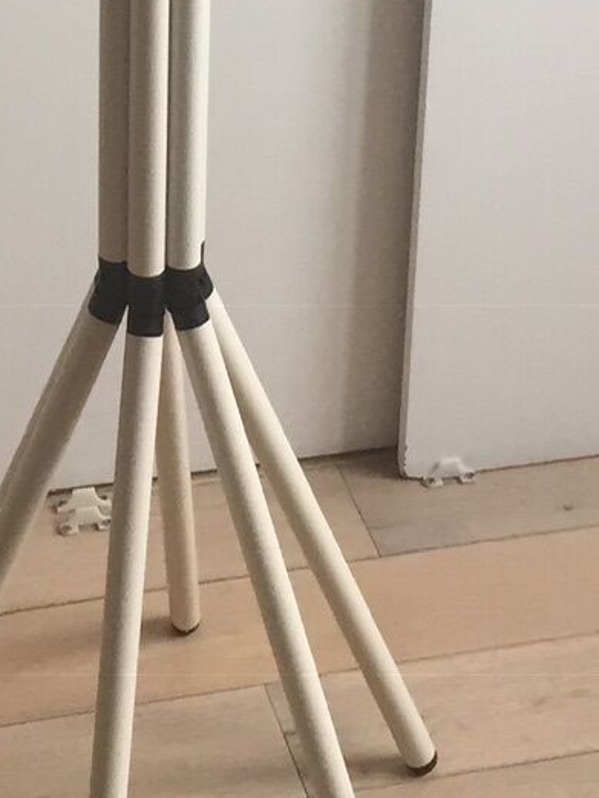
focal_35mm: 114
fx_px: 2629
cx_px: 63
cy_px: -337
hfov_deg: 12.9
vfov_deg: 16.0
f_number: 2.2
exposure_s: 1/33
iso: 40
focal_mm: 4.15
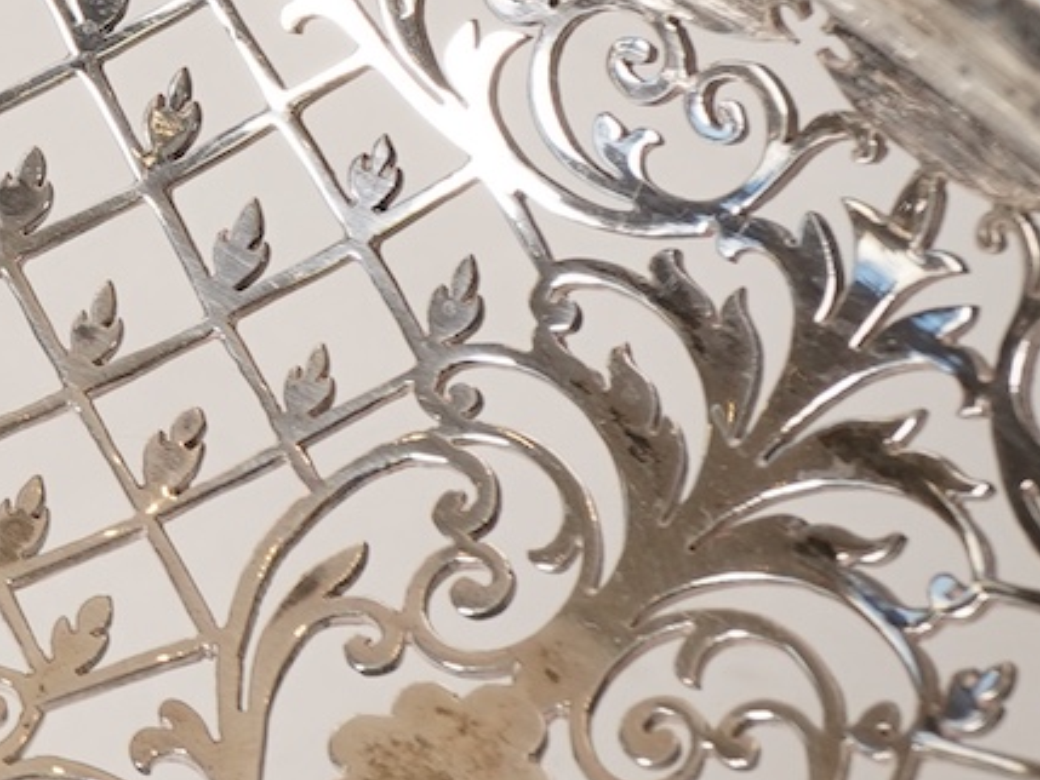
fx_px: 5109
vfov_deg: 8.7
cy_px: 98
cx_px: -833
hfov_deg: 10.9
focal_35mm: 170
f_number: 16
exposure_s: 1/125
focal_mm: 30
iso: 320
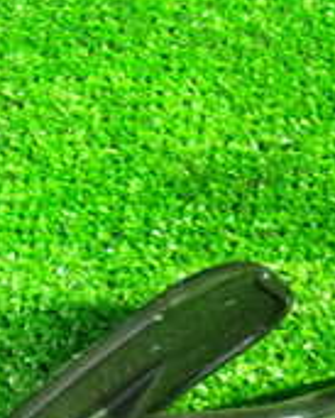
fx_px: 1870
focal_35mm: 151
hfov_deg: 10.1
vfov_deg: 12.7
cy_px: 137
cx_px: 391
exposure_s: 1/10
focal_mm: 7.84
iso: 1000
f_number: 2.9
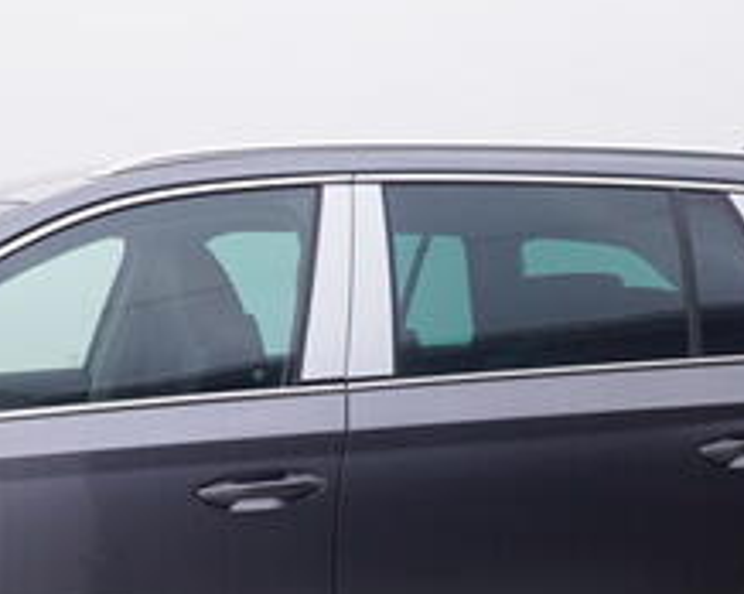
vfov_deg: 15.3
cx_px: 24
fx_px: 2182
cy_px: 553
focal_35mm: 99
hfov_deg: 18.9
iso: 200
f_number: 5
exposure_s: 1/80
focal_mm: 15
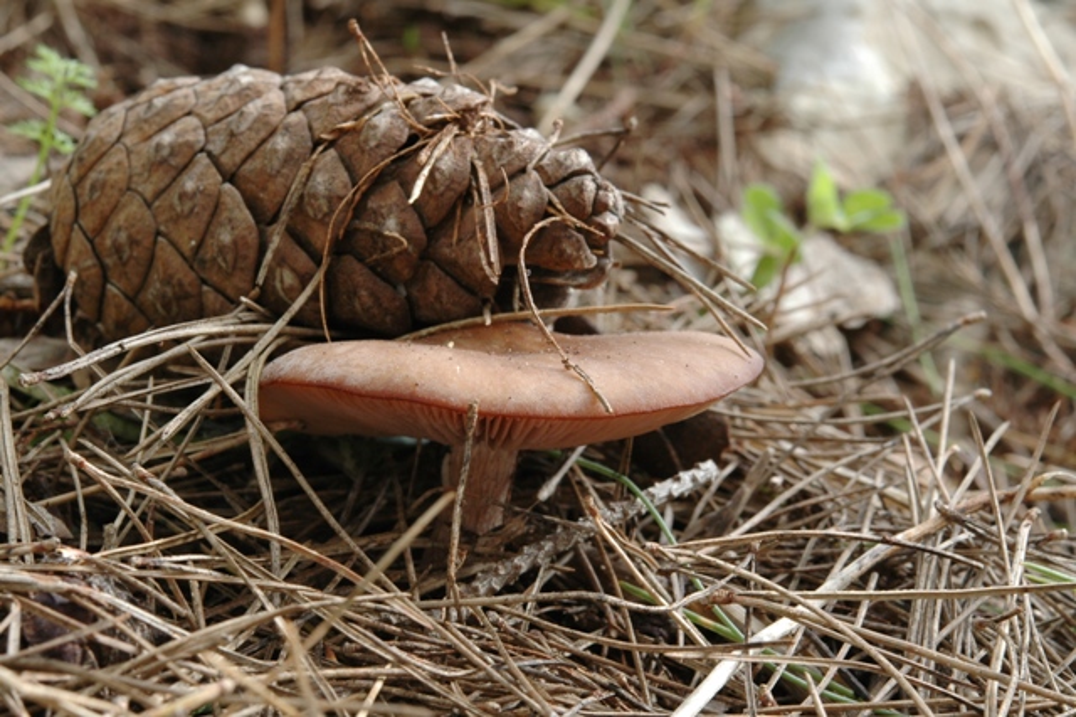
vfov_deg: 15.2
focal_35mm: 90
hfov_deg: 22.6
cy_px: 358
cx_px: 538
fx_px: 2688
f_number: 18
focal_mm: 60
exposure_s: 1/4
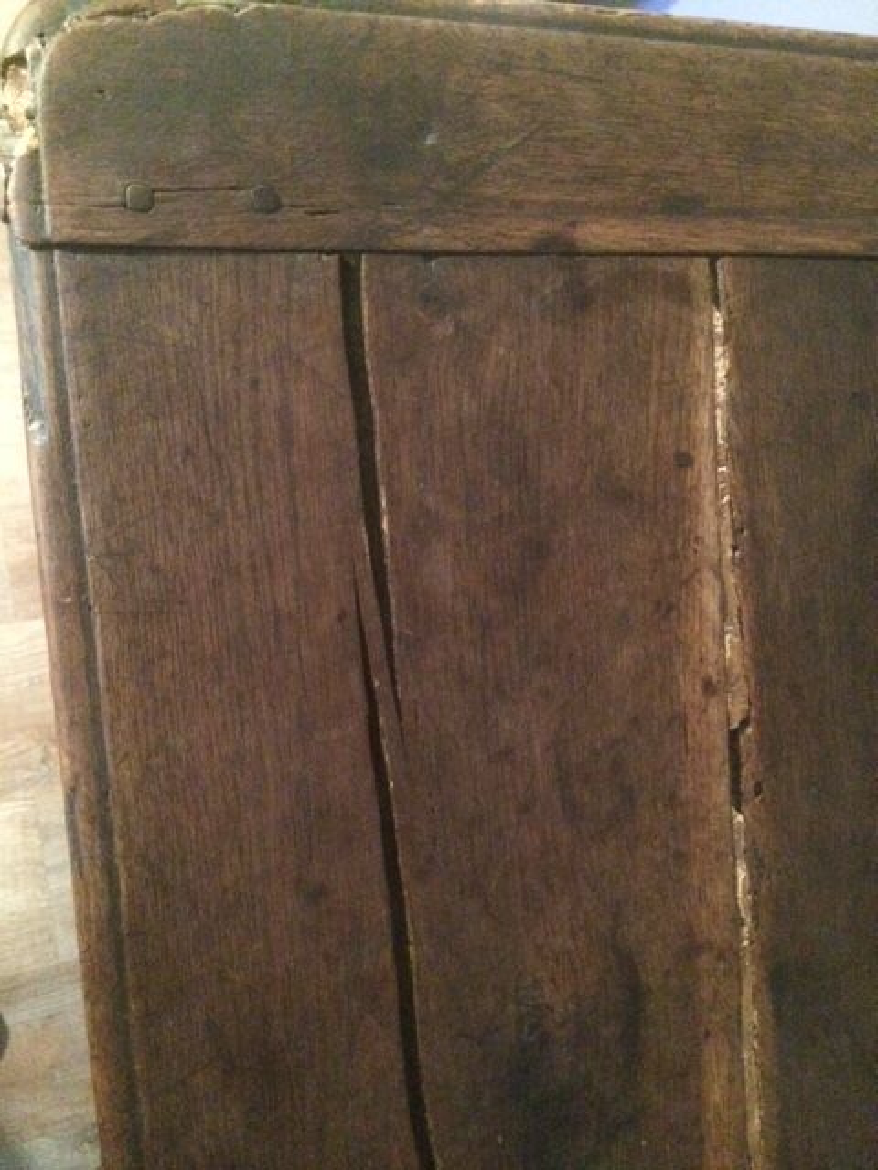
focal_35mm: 29
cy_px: 585
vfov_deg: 61.7
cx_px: 439
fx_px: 981
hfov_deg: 48.2
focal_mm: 4.15
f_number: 2.2
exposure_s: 1/17
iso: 1250
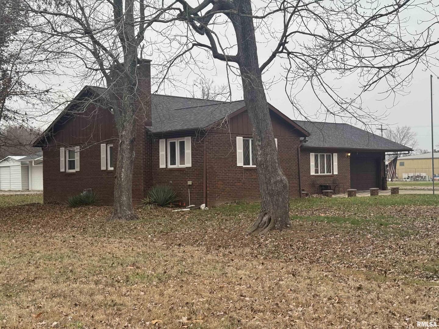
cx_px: 220
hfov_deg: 39.7
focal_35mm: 48
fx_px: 609
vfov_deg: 30.3
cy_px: 164
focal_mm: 6.76
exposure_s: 1/604
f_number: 1.78
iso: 64
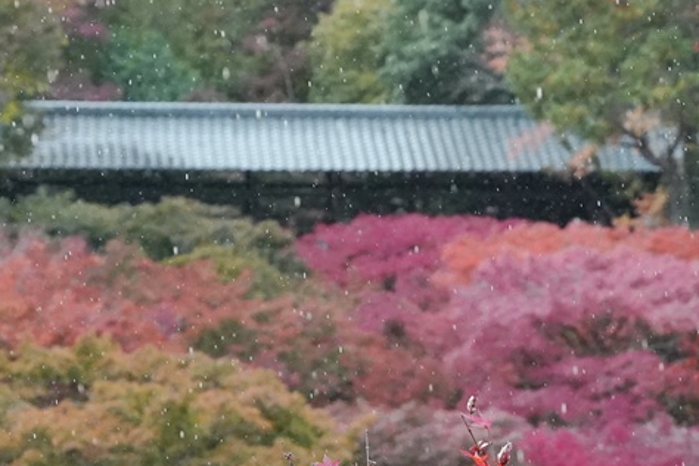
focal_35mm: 162
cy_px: 451
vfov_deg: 8.4
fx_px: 3145
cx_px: 370
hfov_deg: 12.7
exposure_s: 1/1000
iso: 5000
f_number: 5
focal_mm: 50.3
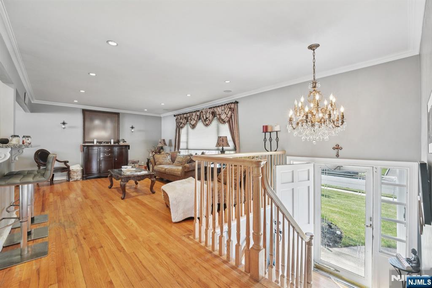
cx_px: 216
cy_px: 144
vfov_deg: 81.2
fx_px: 168
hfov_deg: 104.3
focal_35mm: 14
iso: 400
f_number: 8
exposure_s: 1/8
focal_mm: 14
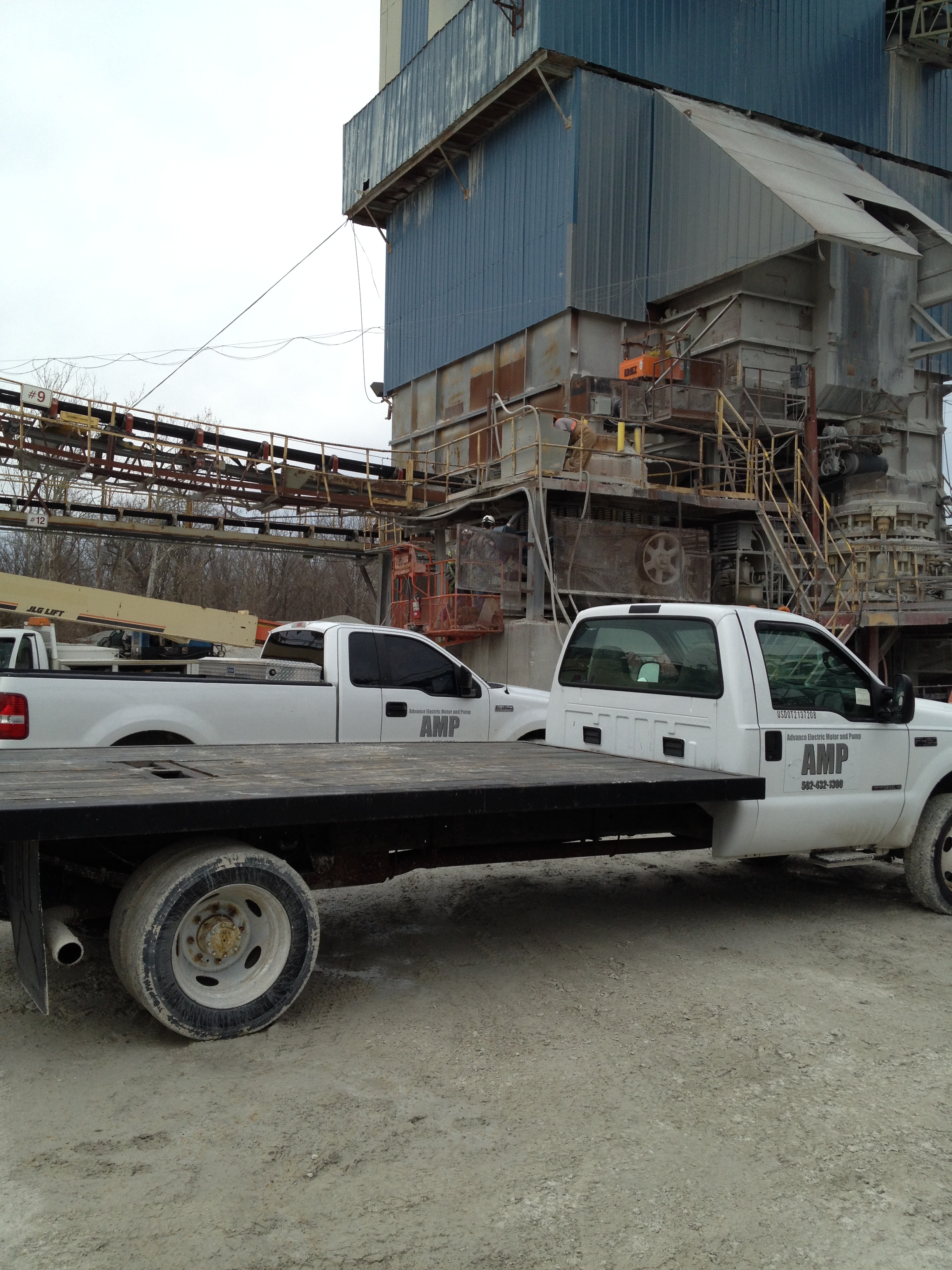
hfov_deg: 40.7
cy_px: 635
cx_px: 476
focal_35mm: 35
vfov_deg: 52.6
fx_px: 1283
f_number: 2.4
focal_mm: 4.28
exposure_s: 1/1623
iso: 50
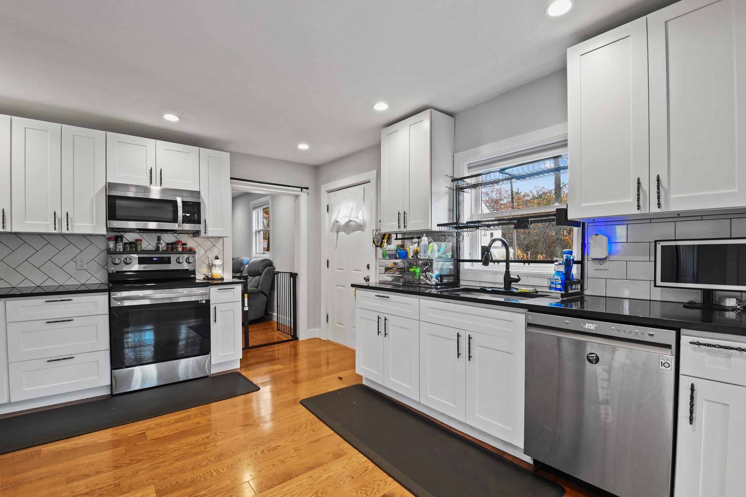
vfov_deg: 77.3
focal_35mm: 15
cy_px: 248
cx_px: 373
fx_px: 311
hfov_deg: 100.4
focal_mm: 10
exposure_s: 1/5
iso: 1000
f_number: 8
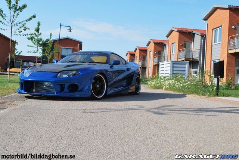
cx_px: 120
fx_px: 319
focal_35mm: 48
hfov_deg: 41.1
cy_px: 80
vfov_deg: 28.1
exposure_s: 1/200
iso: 100
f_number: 7.1
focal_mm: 32
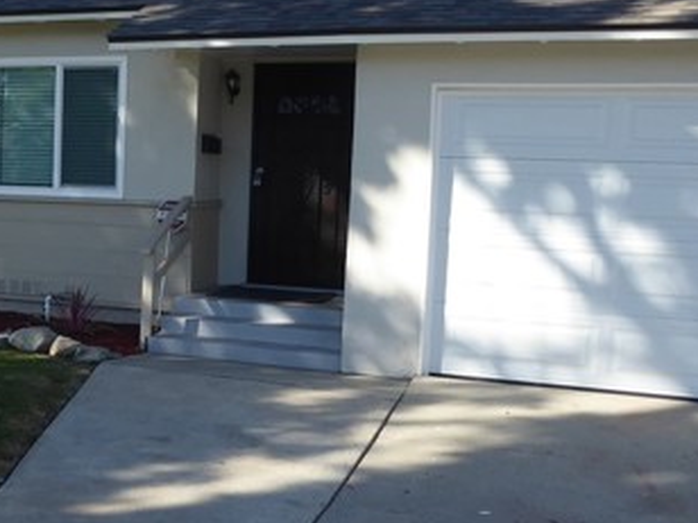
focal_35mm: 52
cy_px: 258
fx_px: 1049
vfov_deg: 28.0
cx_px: 131
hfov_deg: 35.5
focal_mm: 4.3
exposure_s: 1/400
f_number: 3.3
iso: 80
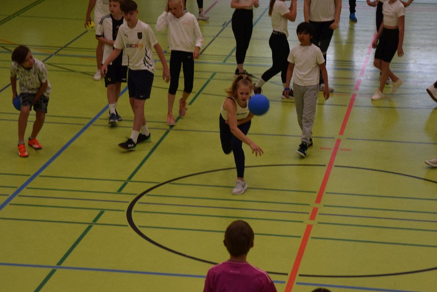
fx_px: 1517
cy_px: 149
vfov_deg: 11.0
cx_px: 229
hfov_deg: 16.4
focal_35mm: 125
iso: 800
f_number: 4.5
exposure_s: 1/160
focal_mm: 70
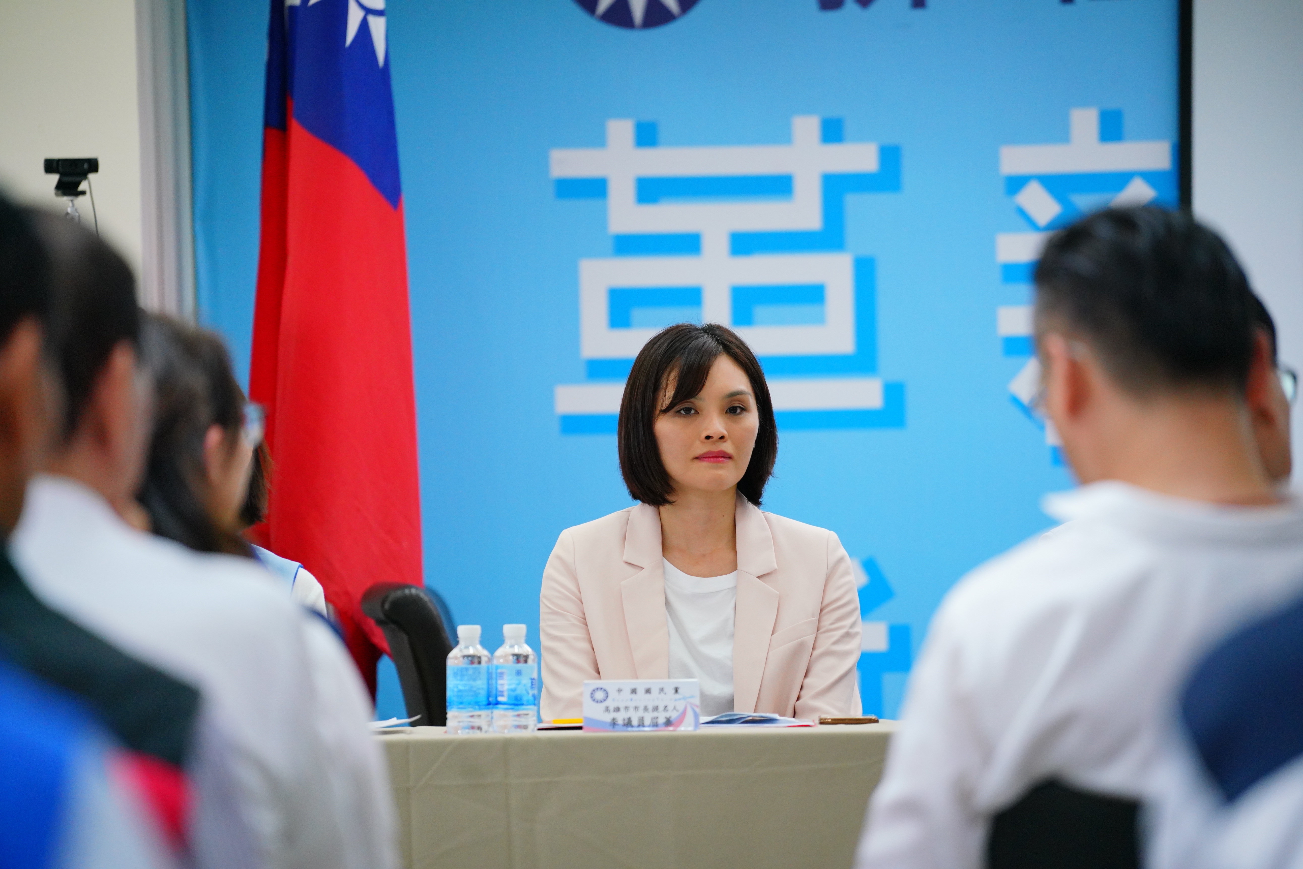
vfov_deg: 6.9
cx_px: 652
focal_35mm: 200
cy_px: 434
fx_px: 7240
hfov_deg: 10.3
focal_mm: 200
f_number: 4
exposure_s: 1/320
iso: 3200
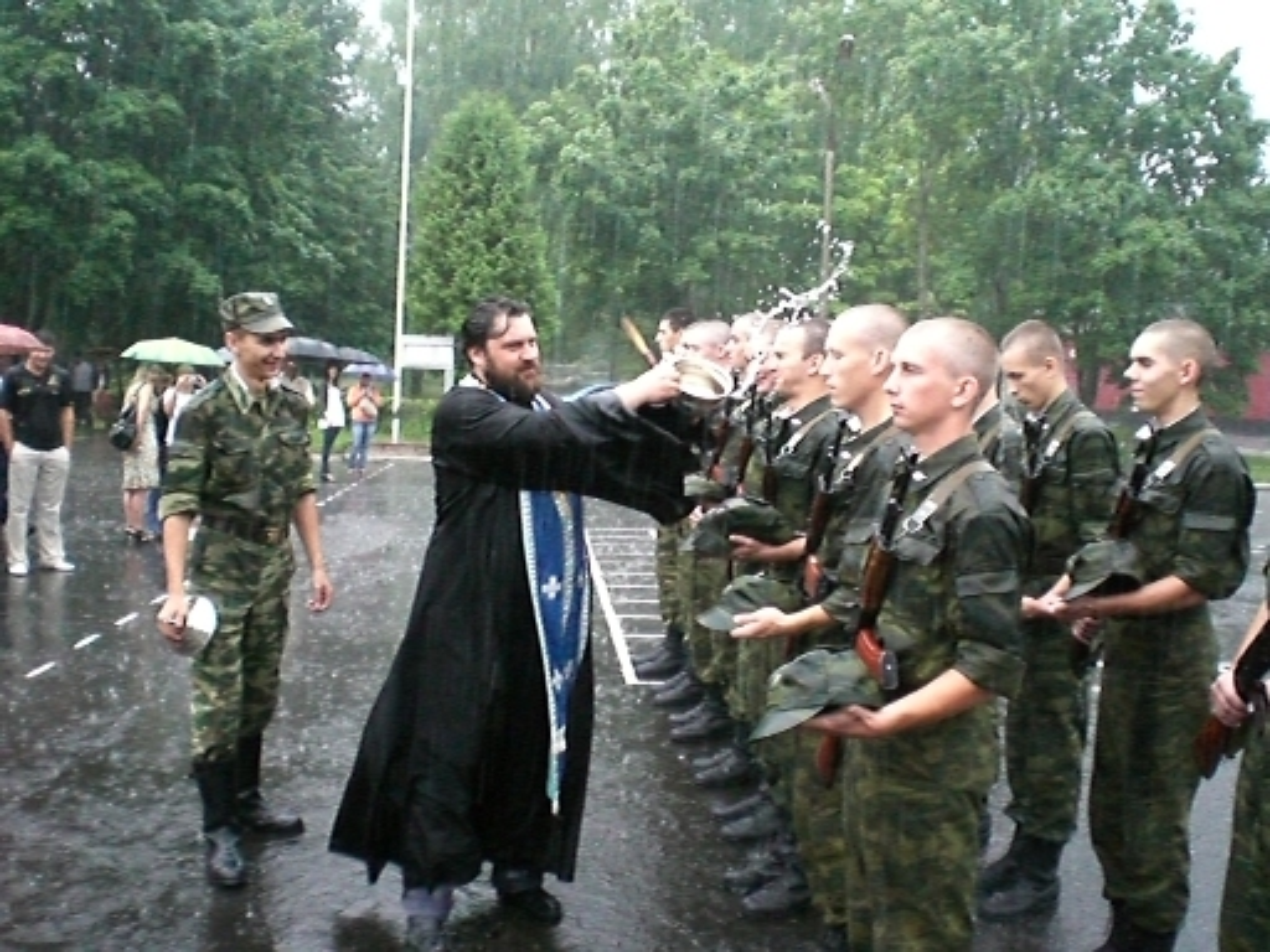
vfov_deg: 37.7
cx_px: 635
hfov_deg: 49.0
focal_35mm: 38
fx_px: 1394
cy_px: 476
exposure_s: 1/125
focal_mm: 6.3
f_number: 3.1
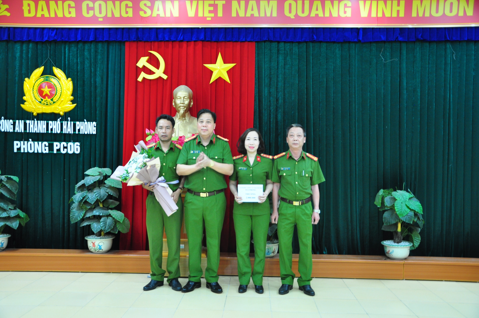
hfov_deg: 53.2
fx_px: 478
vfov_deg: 36.8
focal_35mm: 36
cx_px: 240
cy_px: 159
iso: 800
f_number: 3.8
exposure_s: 1/8
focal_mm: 24
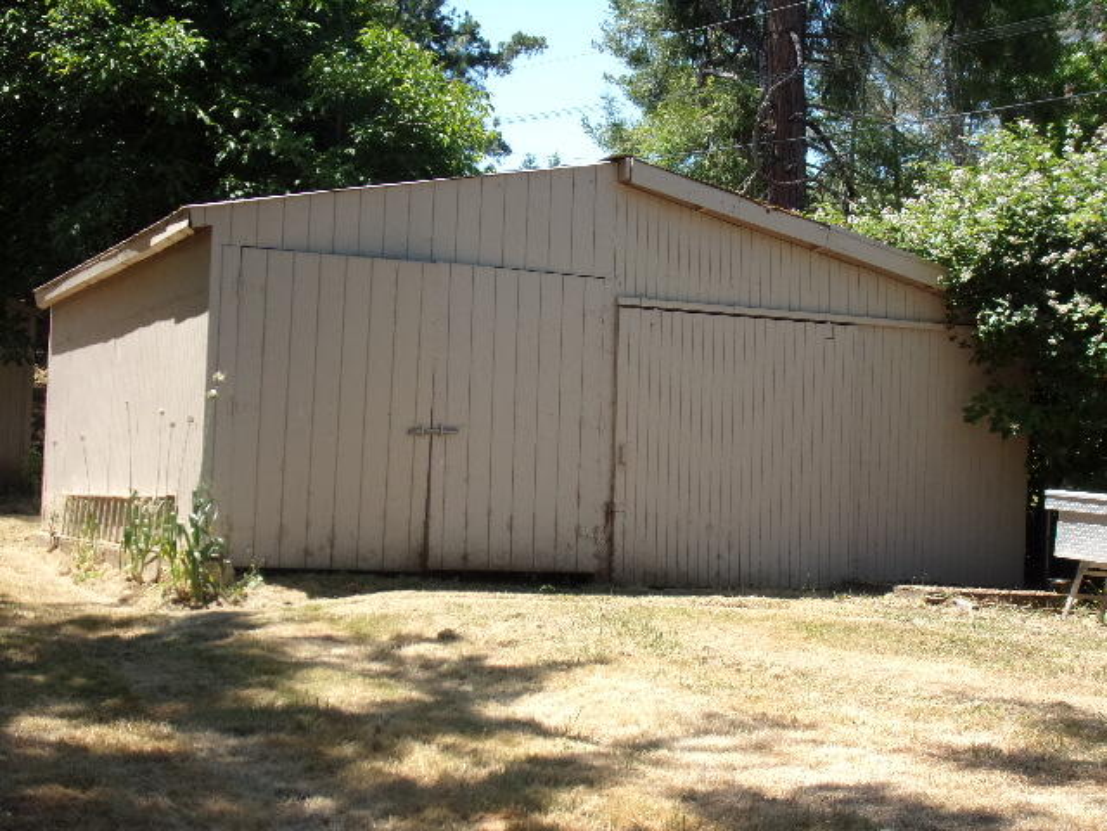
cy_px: 416
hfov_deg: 35.5
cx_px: 554
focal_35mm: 54
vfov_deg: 27.0
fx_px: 1727
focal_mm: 9.8
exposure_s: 1/240
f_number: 4.3
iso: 80
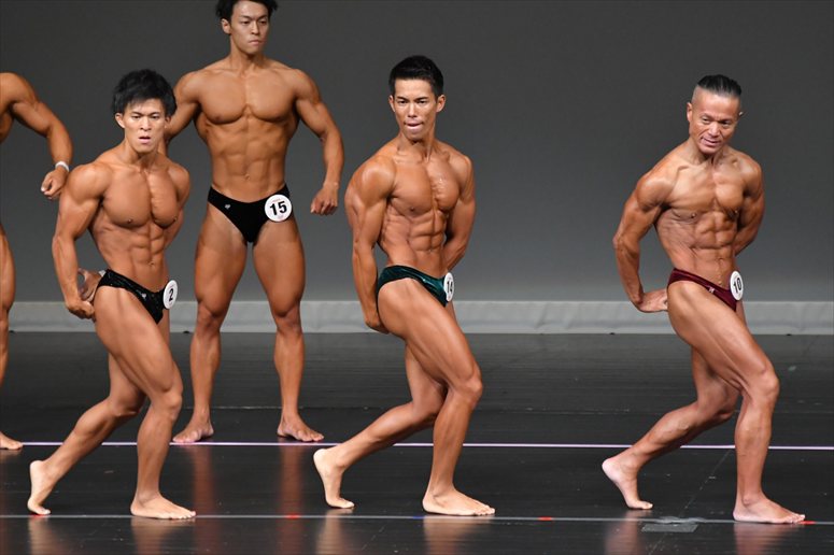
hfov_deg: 5.5
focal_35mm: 375
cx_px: 417
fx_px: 8683
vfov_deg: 3.7
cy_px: 278
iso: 4000
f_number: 5.6
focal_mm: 250
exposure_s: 1/400
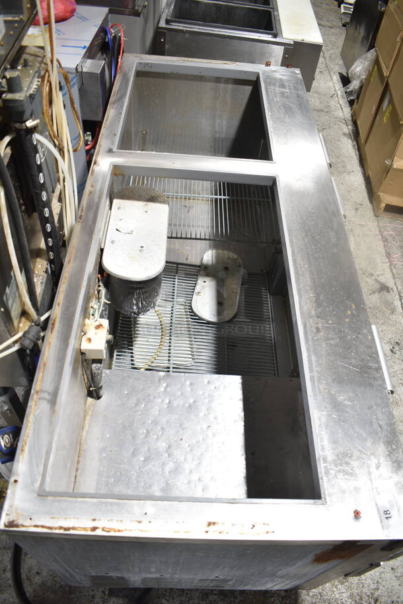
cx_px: 202
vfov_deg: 67.3
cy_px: 302
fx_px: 453
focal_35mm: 27
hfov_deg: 48.0
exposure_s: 1/30
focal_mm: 18
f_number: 3.5
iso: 280
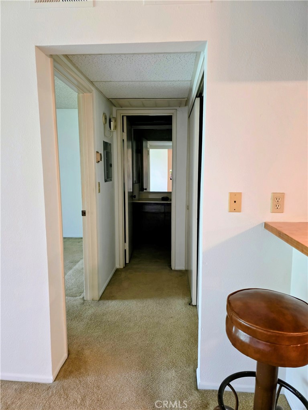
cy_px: 205
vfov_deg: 73.9
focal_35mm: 23
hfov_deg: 58.9
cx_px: 154
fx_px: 273
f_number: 1.7
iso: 640
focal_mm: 6.3
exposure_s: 1/120
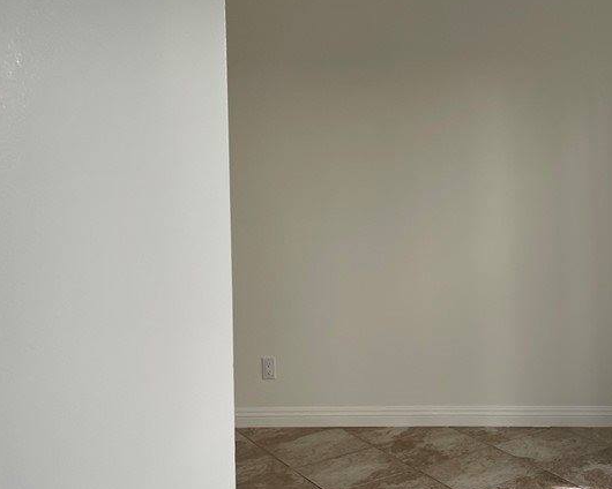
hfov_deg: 35.2
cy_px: 115
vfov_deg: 30.3
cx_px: 580
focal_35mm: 49
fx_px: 888
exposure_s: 1/121
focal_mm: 4.2
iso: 50
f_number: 1.6
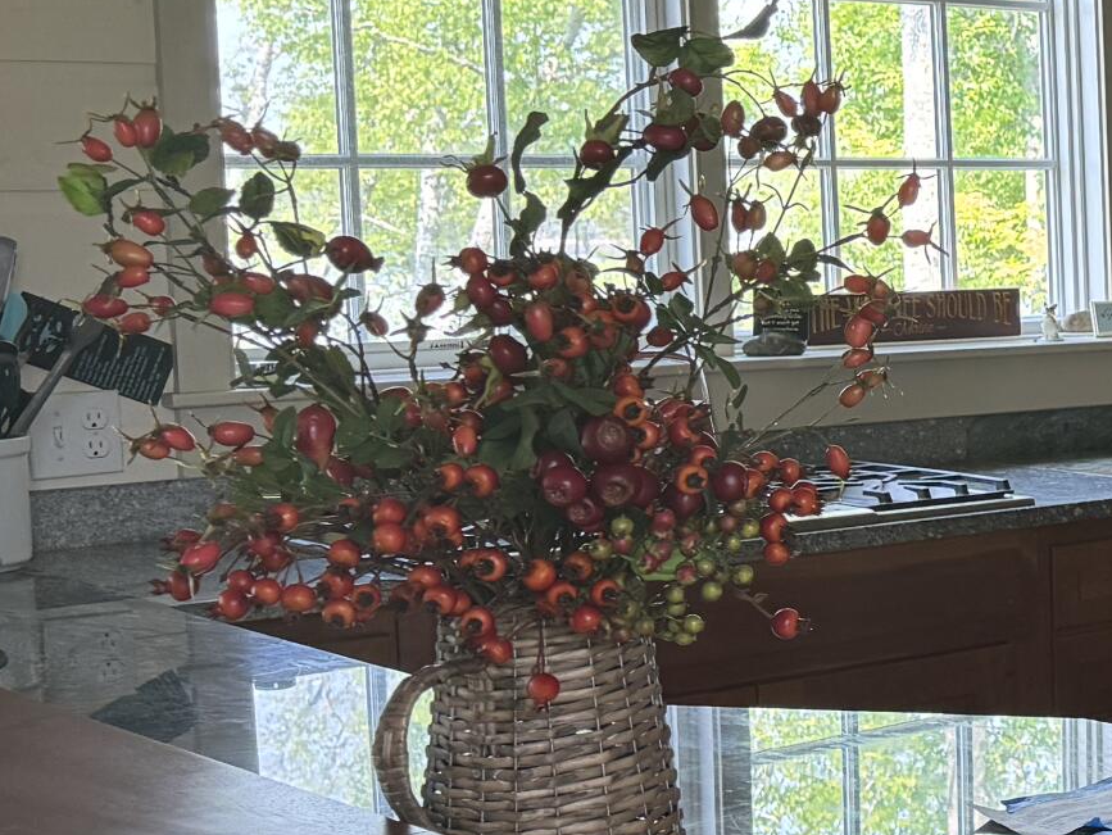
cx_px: 1606
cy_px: 403
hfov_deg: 20.6
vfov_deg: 17.8
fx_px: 2667
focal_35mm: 83
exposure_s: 1/121
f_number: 1.78
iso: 200
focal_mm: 6.76
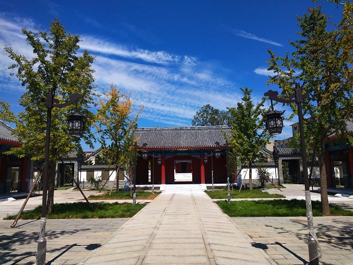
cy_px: 132
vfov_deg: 46.8
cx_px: 176
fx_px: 306
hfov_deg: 60.0
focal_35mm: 30
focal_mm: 3.95
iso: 50
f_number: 1.8
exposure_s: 1/3333
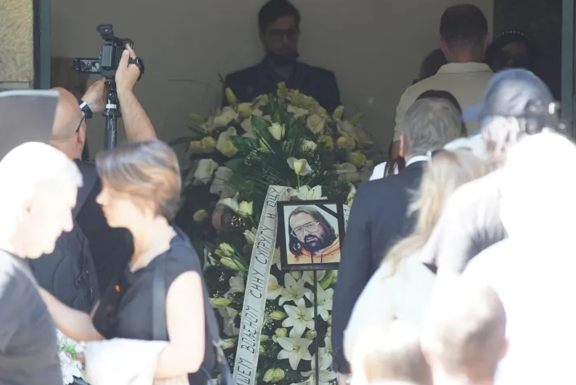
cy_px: 199
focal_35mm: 317
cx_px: 274
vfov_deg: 4.3
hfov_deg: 6.5
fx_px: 5074
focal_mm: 200
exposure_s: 1/500
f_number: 3.2
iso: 2000
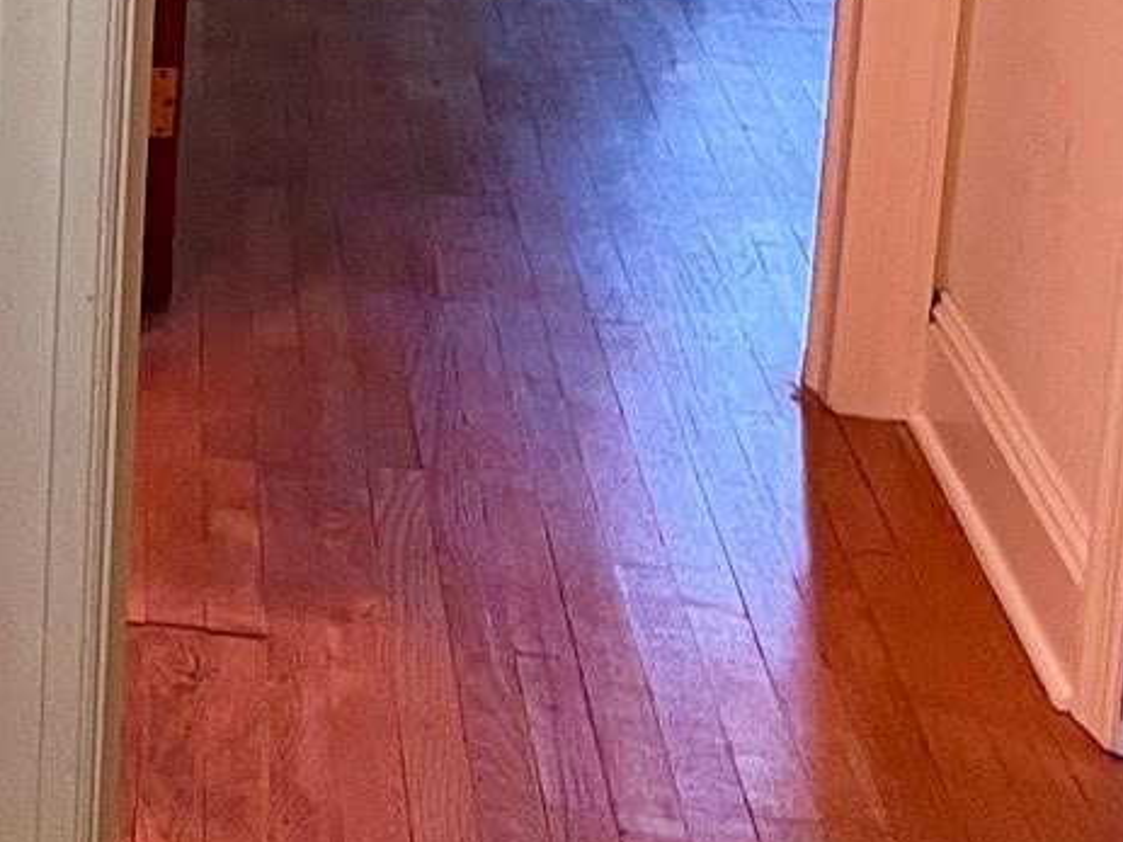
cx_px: -817
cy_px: 2
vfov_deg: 12.7
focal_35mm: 115
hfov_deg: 15.1
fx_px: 3730
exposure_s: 1/40
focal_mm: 4.2
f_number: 1.6
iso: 400
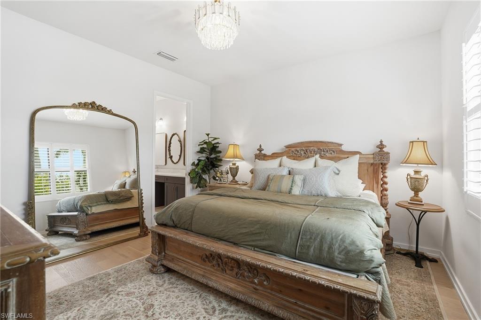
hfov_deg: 96.8
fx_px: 214
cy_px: 160
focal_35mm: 16
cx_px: 240
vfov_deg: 73.7
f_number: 9
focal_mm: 16
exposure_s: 1/50
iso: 400
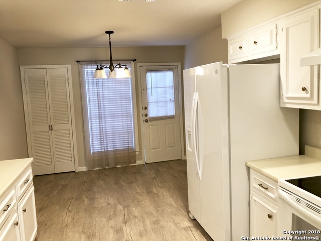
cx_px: 160
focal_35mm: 28
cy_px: 120
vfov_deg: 49.7
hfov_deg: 63.4
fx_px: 260
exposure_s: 1/20
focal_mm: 3.99
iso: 40
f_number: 1.8
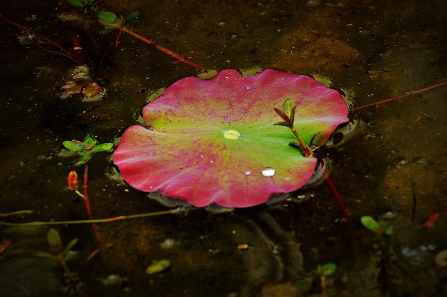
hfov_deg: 6.9
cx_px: 224
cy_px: 148
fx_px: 3720
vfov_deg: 4.6
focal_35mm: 300
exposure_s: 1/200
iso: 250
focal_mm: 200
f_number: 8
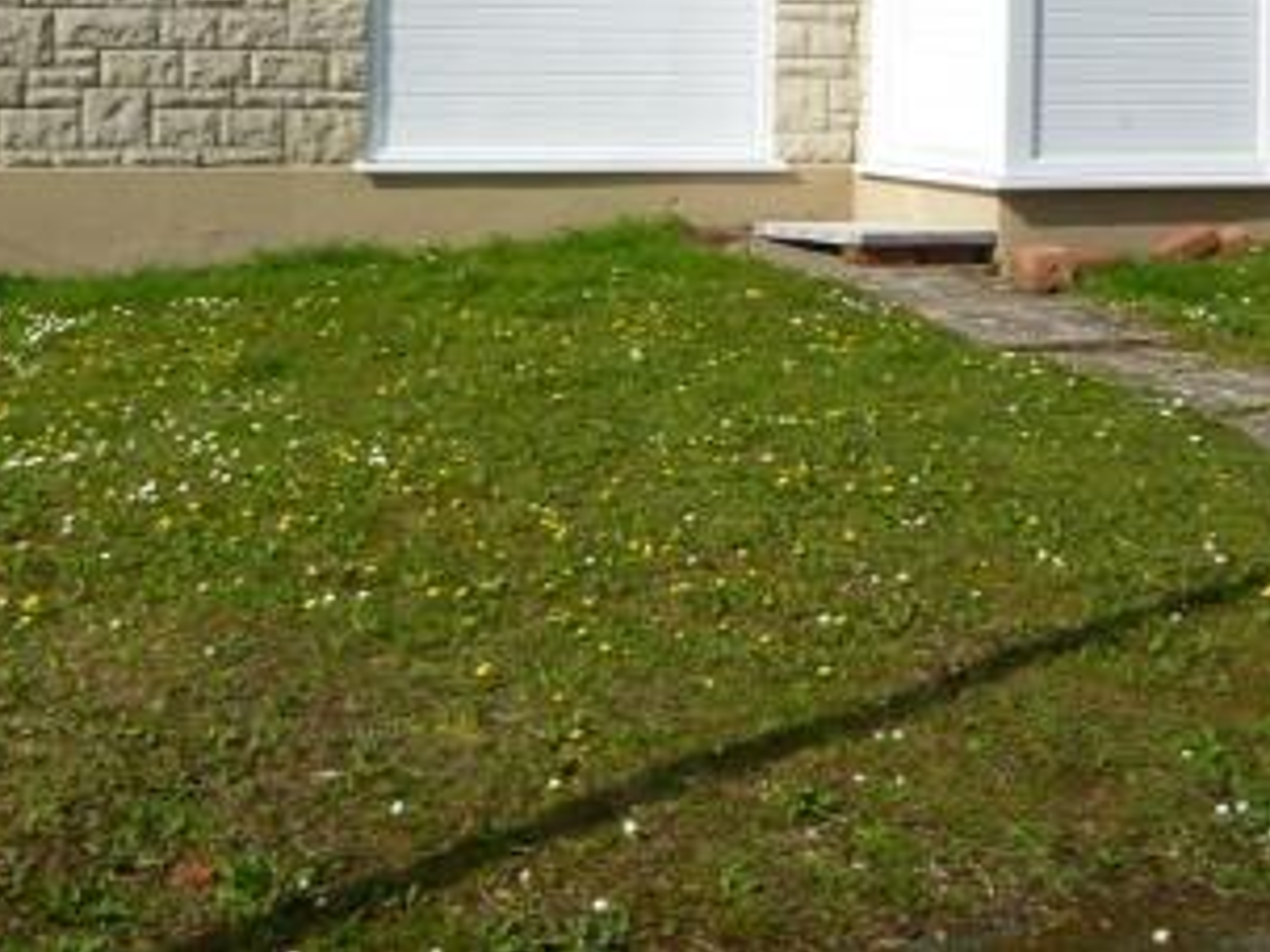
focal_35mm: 73
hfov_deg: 26.6
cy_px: 40
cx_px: 492
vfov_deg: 19.7
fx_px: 2677
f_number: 10
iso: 100
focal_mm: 6.8
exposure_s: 1/160
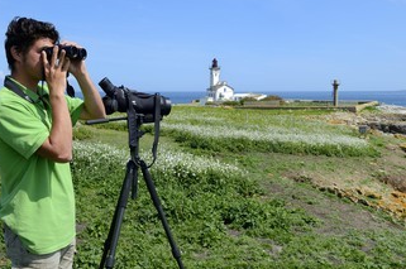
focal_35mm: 42
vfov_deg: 31.8
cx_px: 187
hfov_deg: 46.4
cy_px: 128
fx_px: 473
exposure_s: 1/160
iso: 200
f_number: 14
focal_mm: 32
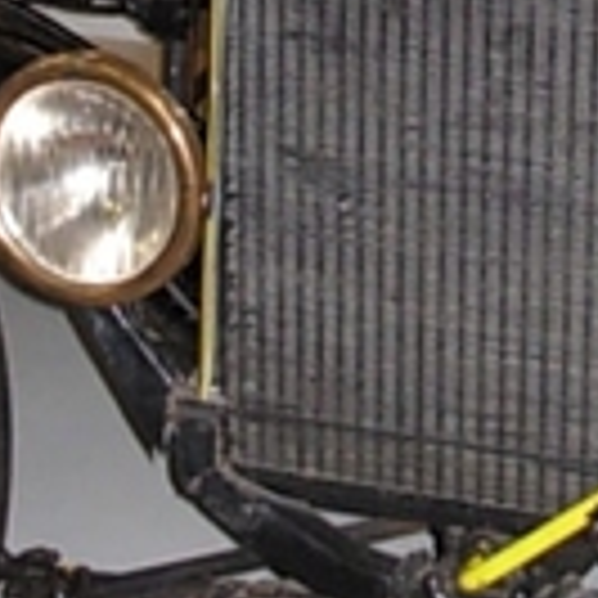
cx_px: 598
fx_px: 2971
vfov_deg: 11.3
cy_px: -135
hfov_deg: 11.4
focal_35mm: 152
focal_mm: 6.3
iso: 400
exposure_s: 1/114
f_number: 2.9
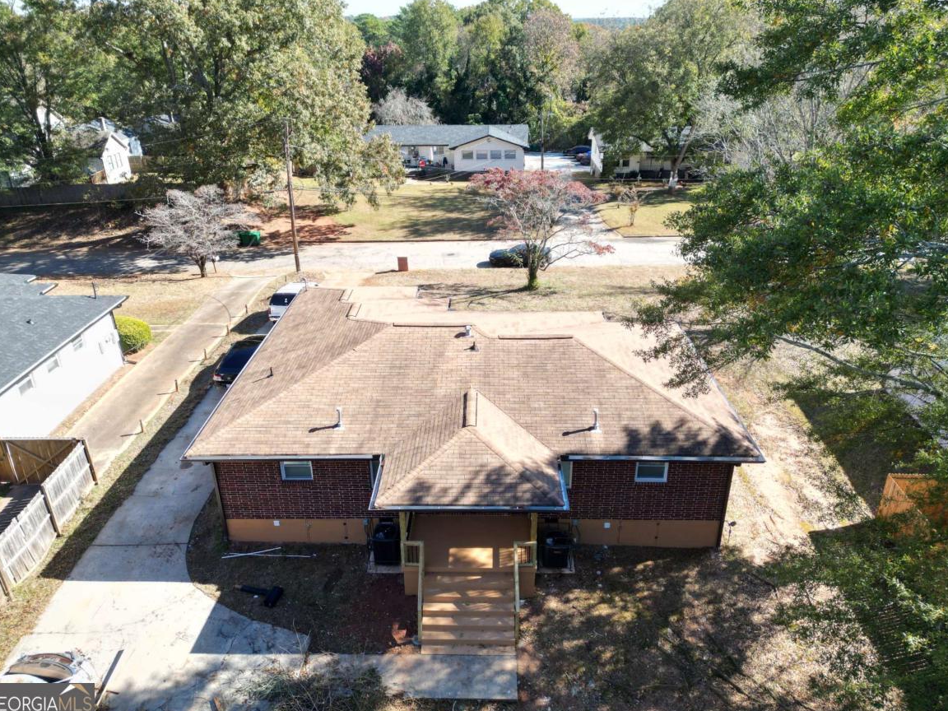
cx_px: 477
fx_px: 685
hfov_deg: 69.4
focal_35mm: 25
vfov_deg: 54.9
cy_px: 350
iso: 100
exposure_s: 1/725
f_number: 1.7
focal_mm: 6.72
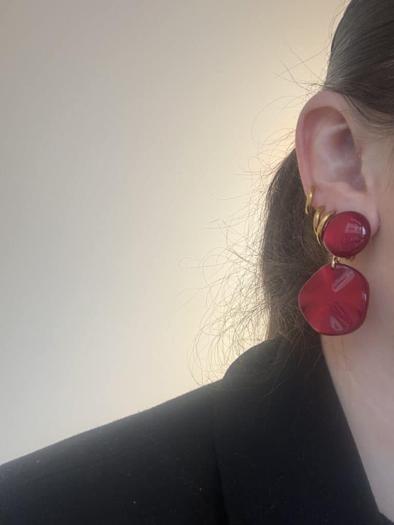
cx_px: 197
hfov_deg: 46.8
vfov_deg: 60.0
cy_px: 262
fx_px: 455
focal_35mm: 30
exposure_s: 1/100
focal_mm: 2.69
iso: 64
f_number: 1.9
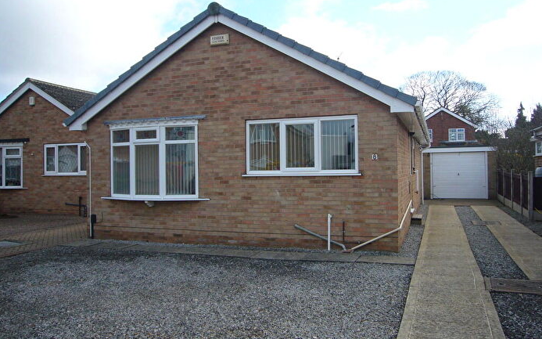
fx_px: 443
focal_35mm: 30
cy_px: 162
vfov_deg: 41.8
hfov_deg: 62.9
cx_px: 271
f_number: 5.6
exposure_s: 1/200
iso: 80
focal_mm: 4.6
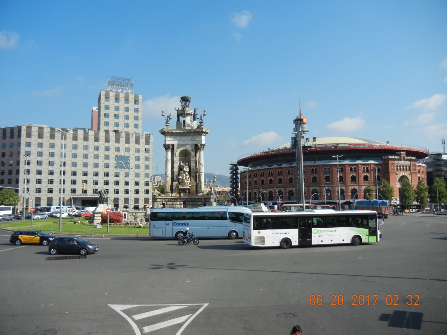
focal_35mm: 30
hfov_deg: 60.0
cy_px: 168
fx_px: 387
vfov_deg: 46.8
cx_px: 224
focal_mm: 5.4
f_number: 7
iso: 160
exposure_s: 1/386
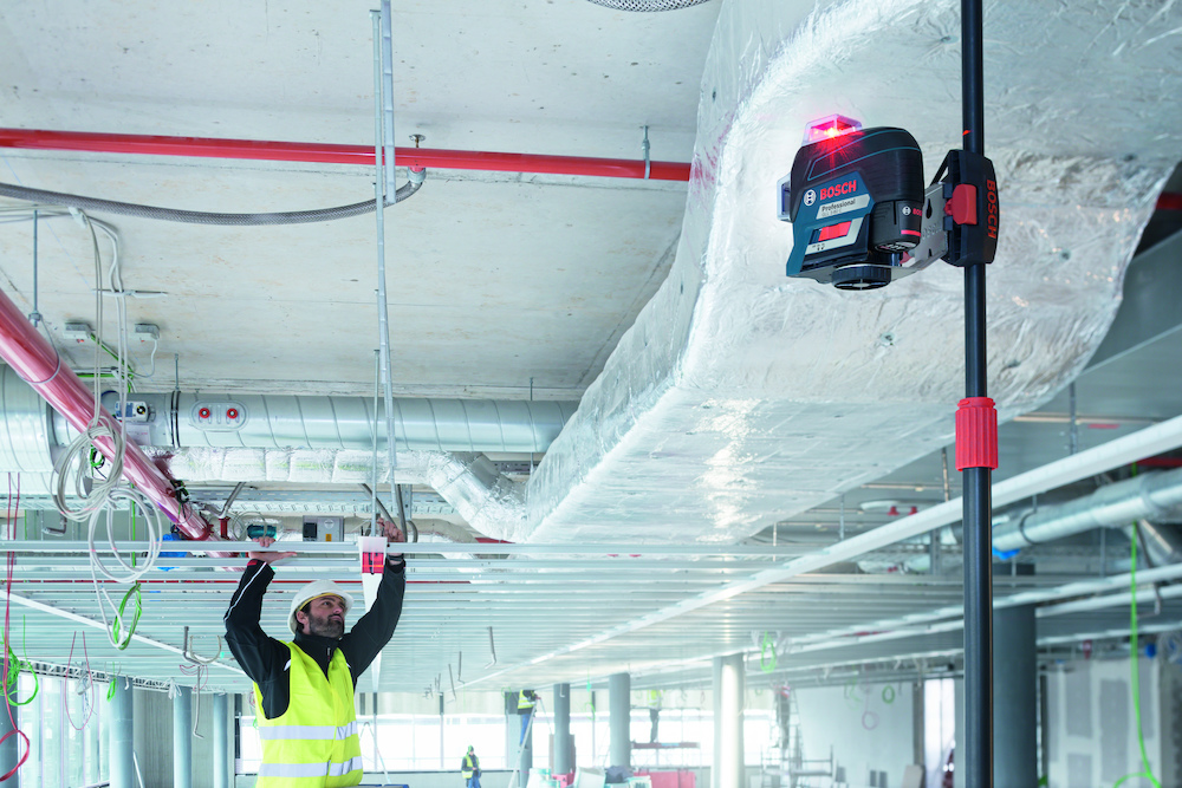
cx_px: 591
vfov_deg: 29.9
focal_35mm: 45
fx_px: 1478
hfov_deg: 43.6
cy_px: 394
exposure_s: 1/15
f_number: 10
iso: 640
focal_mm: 45
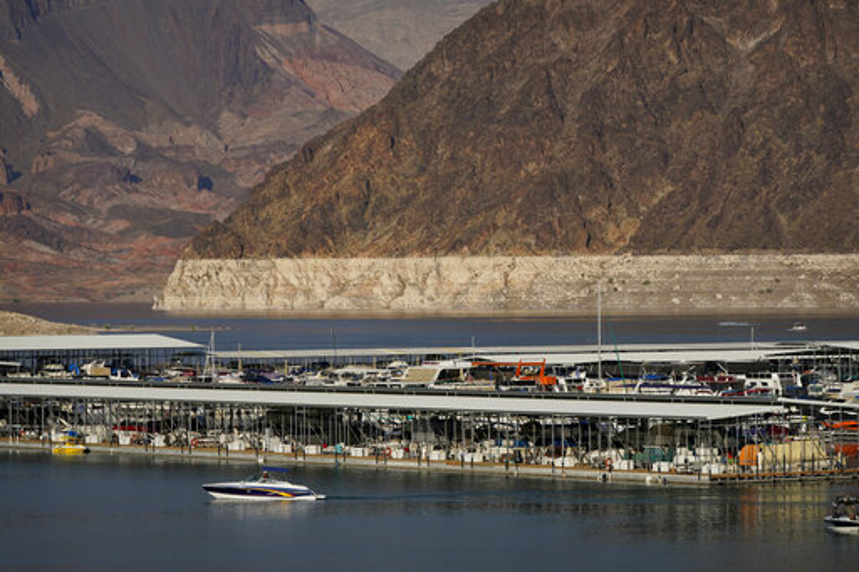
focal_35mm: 168
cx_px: 430
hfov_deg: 12.2
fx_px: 4007
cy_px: 286
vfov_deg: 8.2
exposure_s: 1/640
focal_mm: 168
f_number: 10
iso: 160
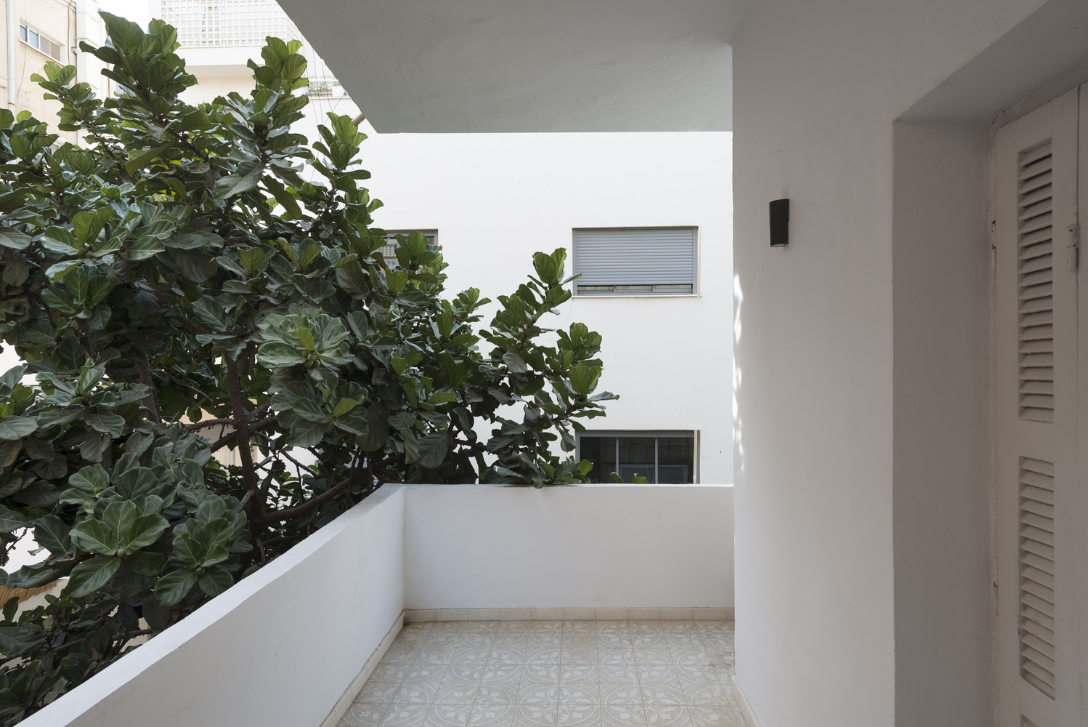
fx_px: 665
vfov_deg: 57.3
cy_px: 364
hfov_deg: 78.6
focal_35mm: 22
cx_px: 544
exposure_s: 1/6
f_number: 11
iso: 100
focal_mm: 22
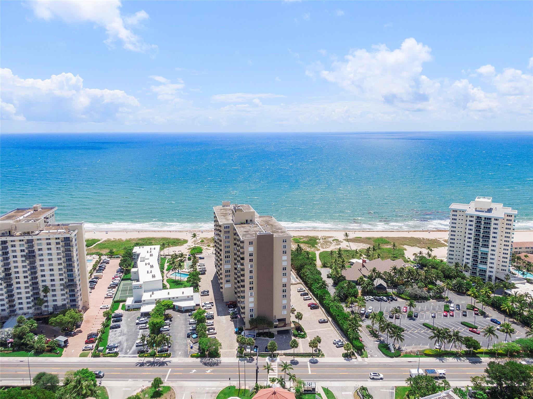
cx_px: 266
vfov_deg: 56.8
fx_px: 369
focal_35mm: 24
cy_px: 200
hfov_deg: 71.6
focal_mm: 4.39
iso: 100
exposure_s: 1/2000
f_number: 2.8
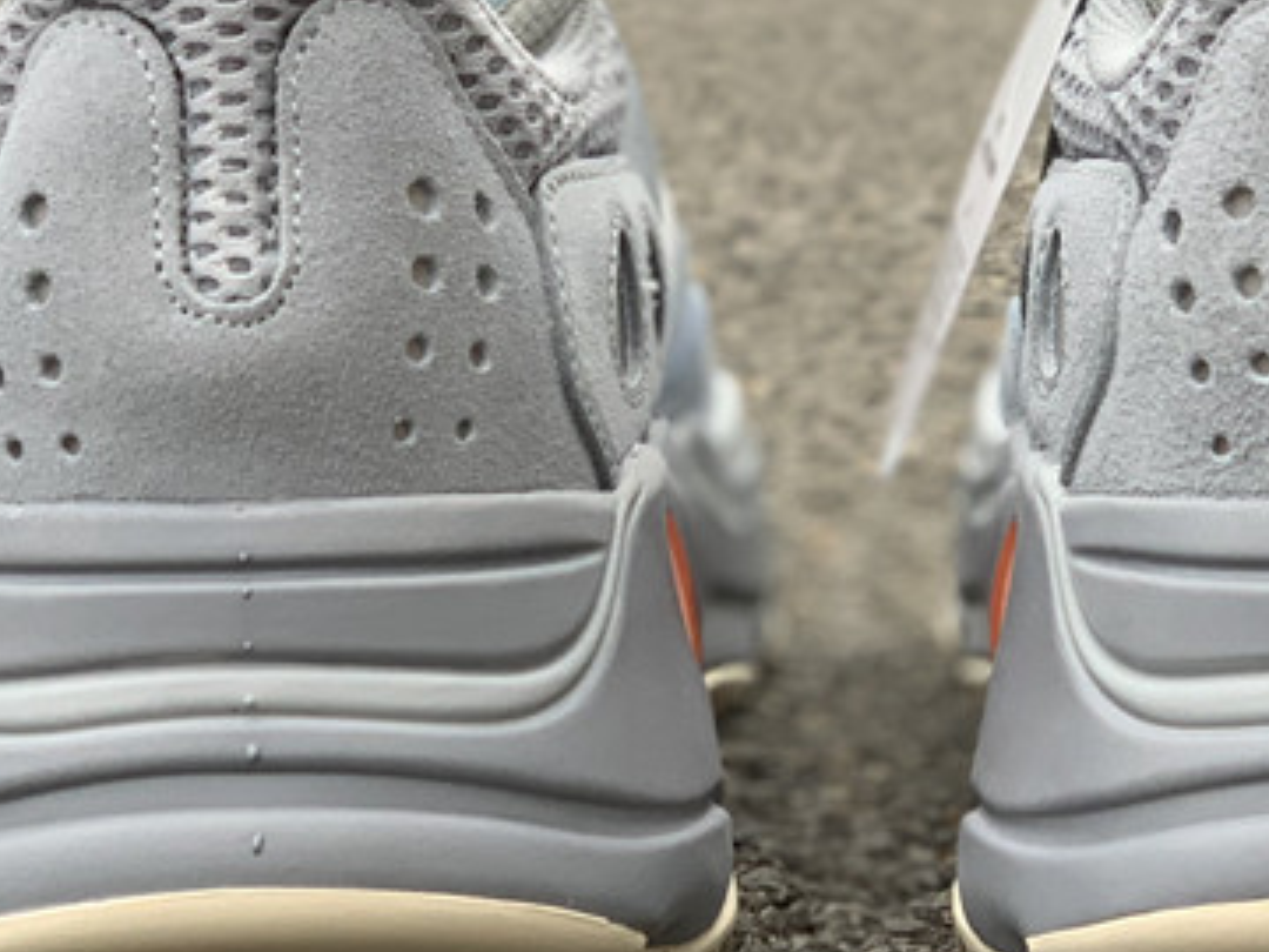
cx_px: 825
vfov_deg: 11.4
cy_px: 471
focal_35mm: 130
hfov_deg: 15.1
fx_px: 4766
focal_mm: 6
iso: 80
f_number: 2.4
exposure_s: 1/122
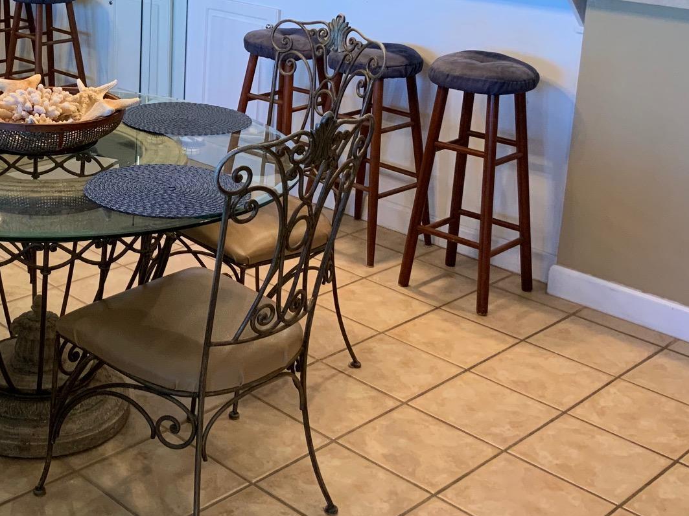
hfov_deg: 33.9
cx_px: 134
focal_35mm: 55
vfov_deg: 26.0
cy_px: 95
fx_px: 1095
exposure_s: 1/60
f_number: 1.8
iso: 100
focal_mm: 3
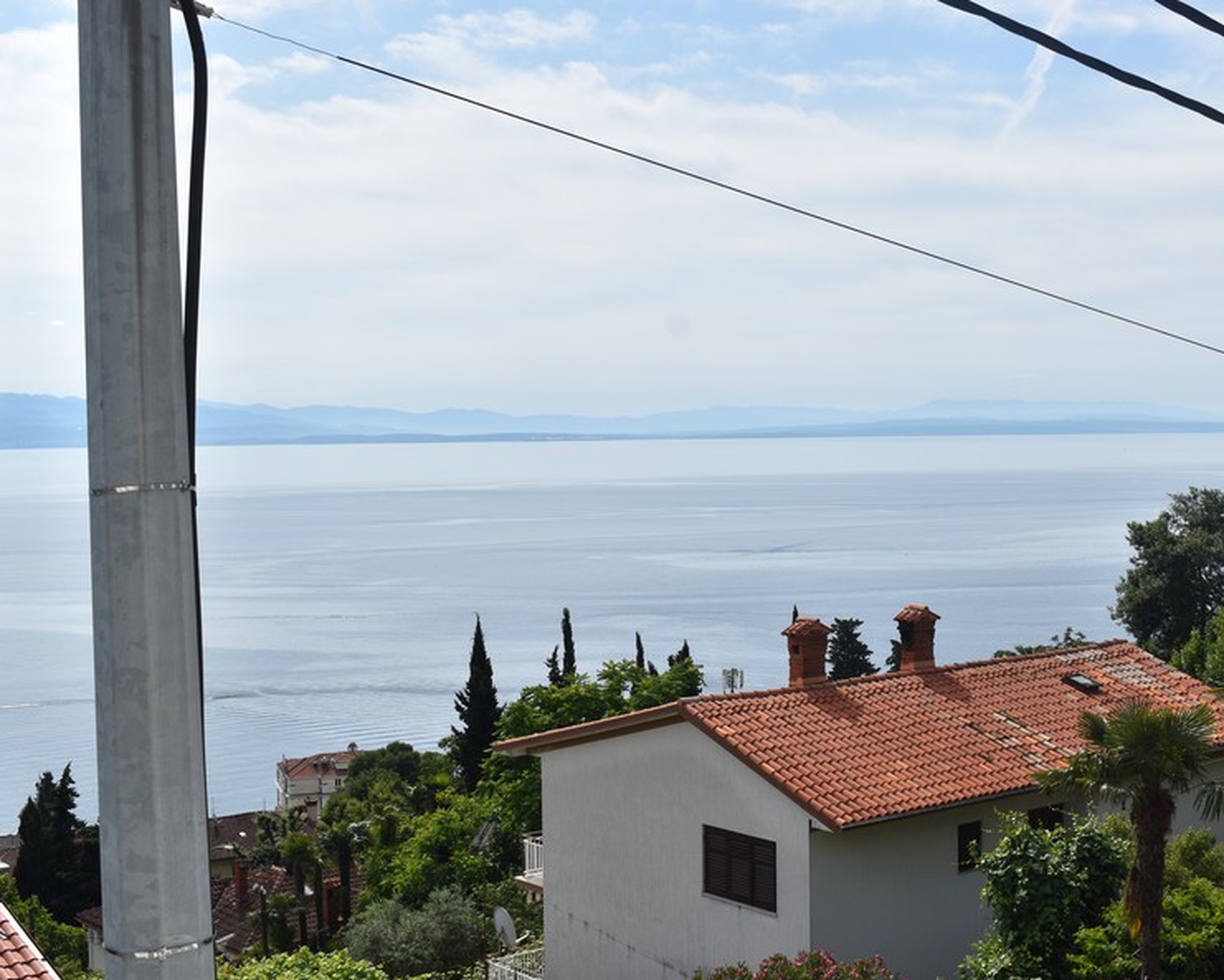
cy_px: 486
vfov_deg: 30.5
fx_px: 1796
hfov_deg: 37.5
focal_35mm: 50
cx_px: 728
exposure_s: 1/320
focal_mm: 29
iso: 100
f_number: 9
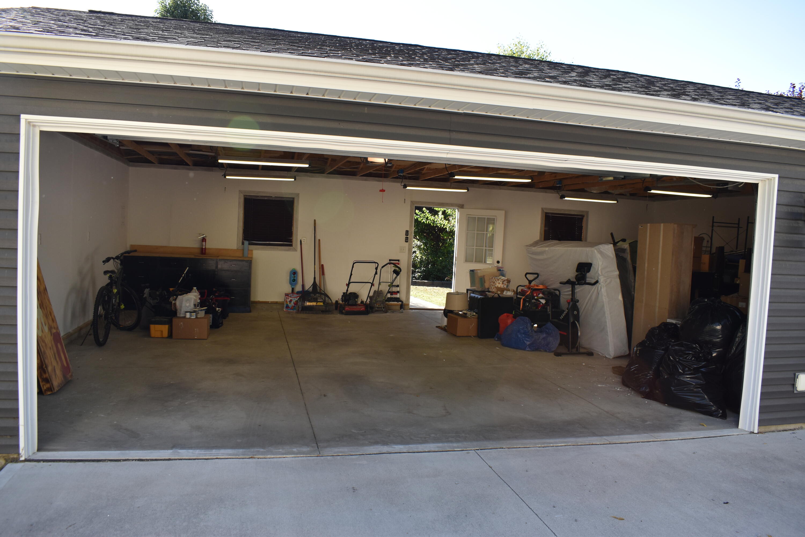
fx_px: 604
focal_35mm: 27
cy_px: 268
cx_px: 402
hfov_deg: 67.4
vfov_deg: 47.9
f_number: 5.6
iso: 250
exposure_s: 1/250
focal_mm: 18
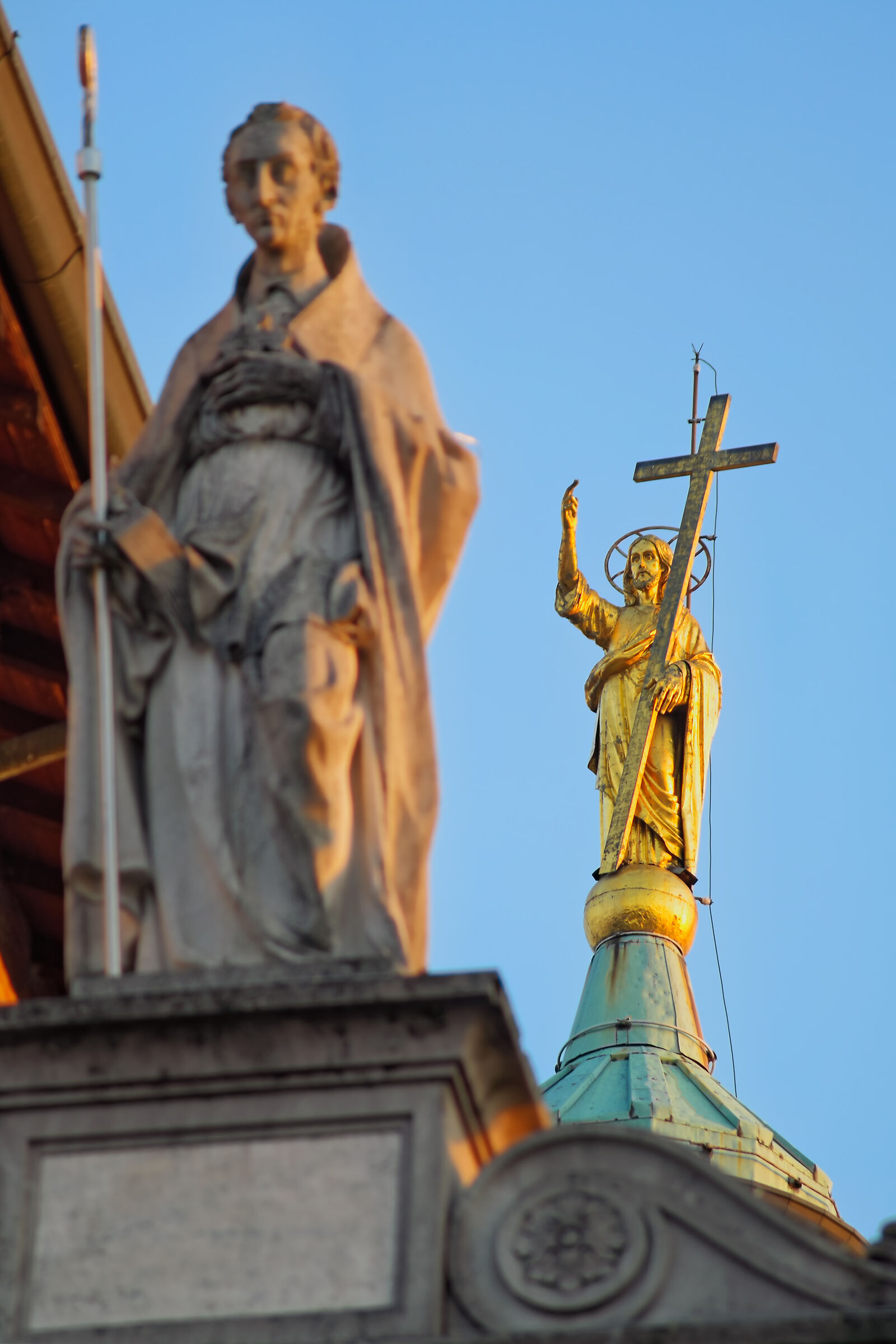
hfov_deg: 4.0
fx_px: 12692
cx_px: 448
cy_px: 672
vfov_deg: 6.1
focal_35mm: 340
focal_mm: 220
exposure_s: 1/100
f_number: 7.1
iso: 400
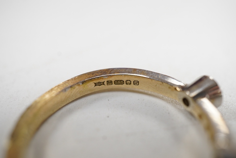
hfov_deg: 43.6
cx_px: 118
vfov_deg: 29.9
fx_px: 295
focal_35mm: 45
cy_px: 79
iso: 1250
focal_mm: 30
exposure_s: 1/125
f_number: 10
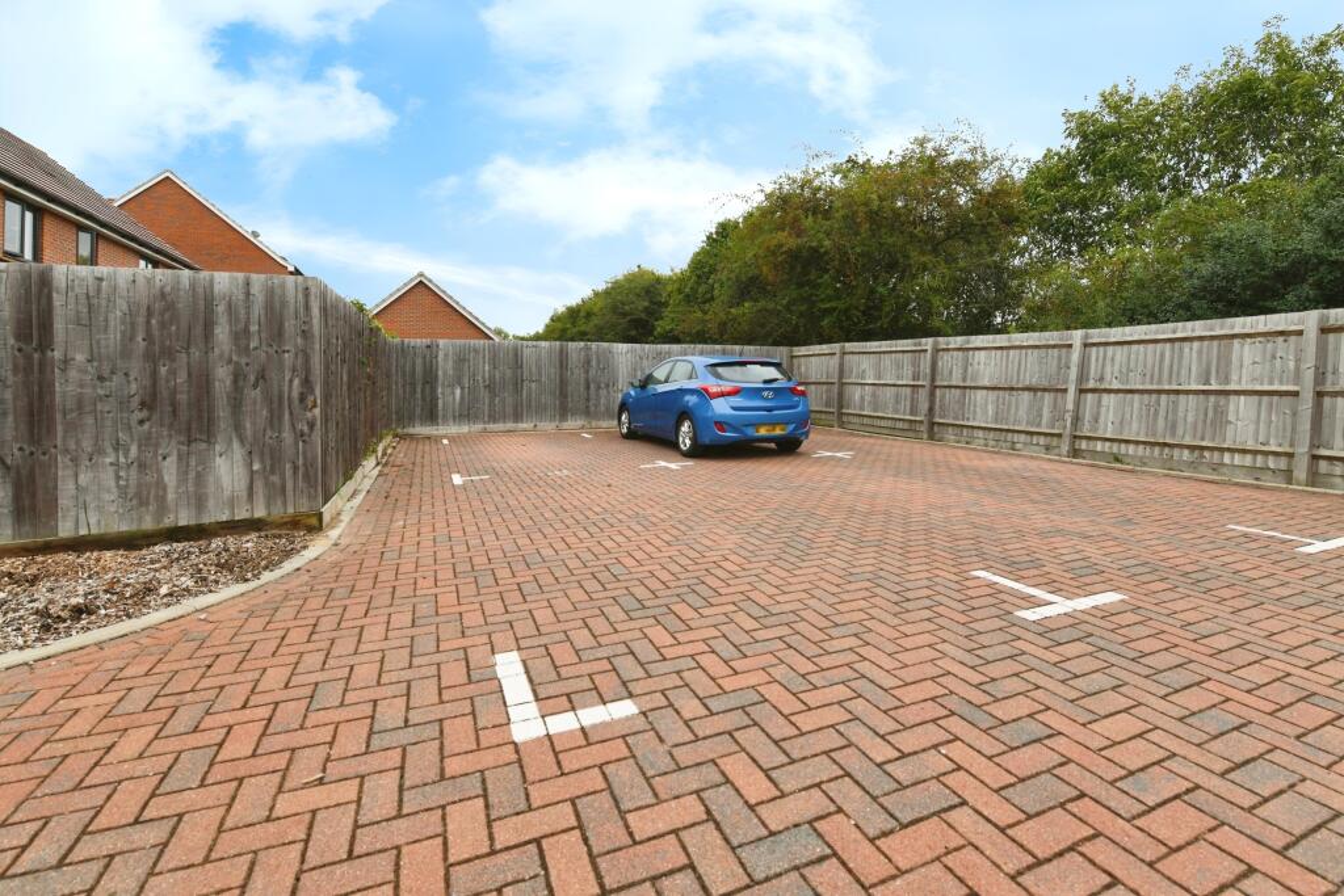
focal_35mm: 15
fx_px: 560
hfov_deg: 100.4
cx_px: 672
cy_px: 448
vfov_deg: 77.3
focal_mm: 15
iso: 800
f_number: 8
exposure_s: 1/125
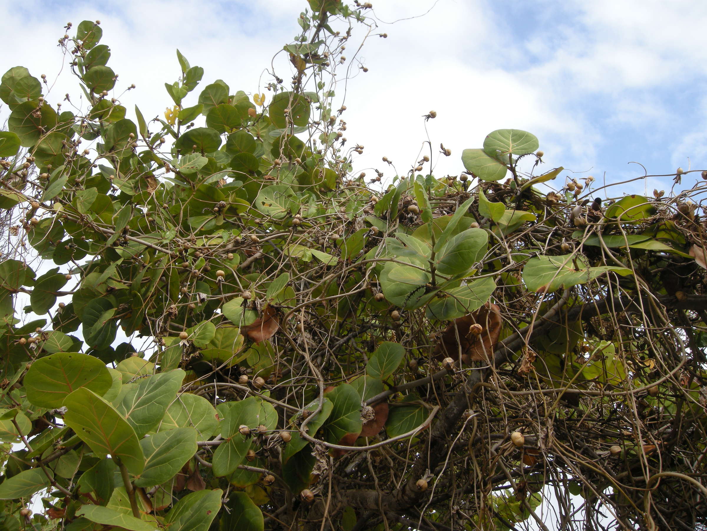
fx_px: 715
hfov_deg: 52.6
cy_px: 266
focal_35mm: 35
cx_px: 354
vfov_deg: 40.7
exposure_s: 1/198
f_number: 4.8
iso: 64
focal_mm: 7.5
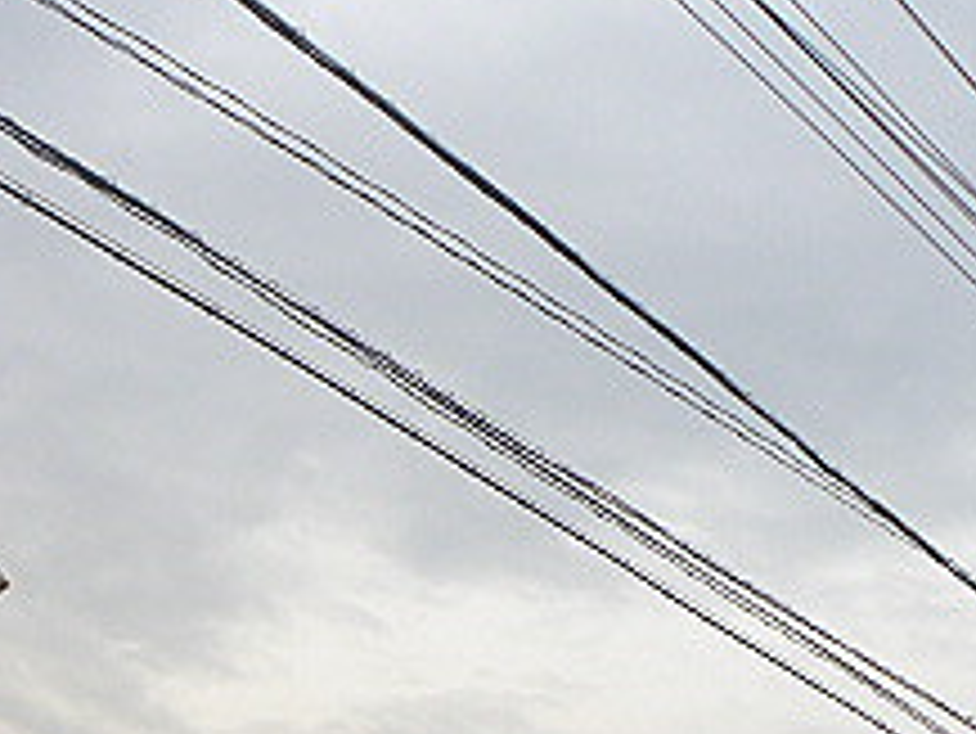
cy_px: 869
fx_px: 1495
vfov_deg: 25.0
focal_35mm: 53
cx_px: 67
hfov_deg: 33.9
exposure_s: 1/400
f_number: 2.8
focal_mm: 3.9
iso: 100
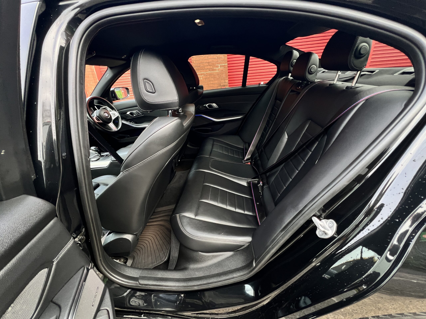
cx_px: 213
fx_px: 160
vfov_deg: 89.9
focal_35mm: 13
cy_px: 160
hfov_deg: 106.2
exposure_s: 1/99
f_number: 1.8
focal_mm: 1.57
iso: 160
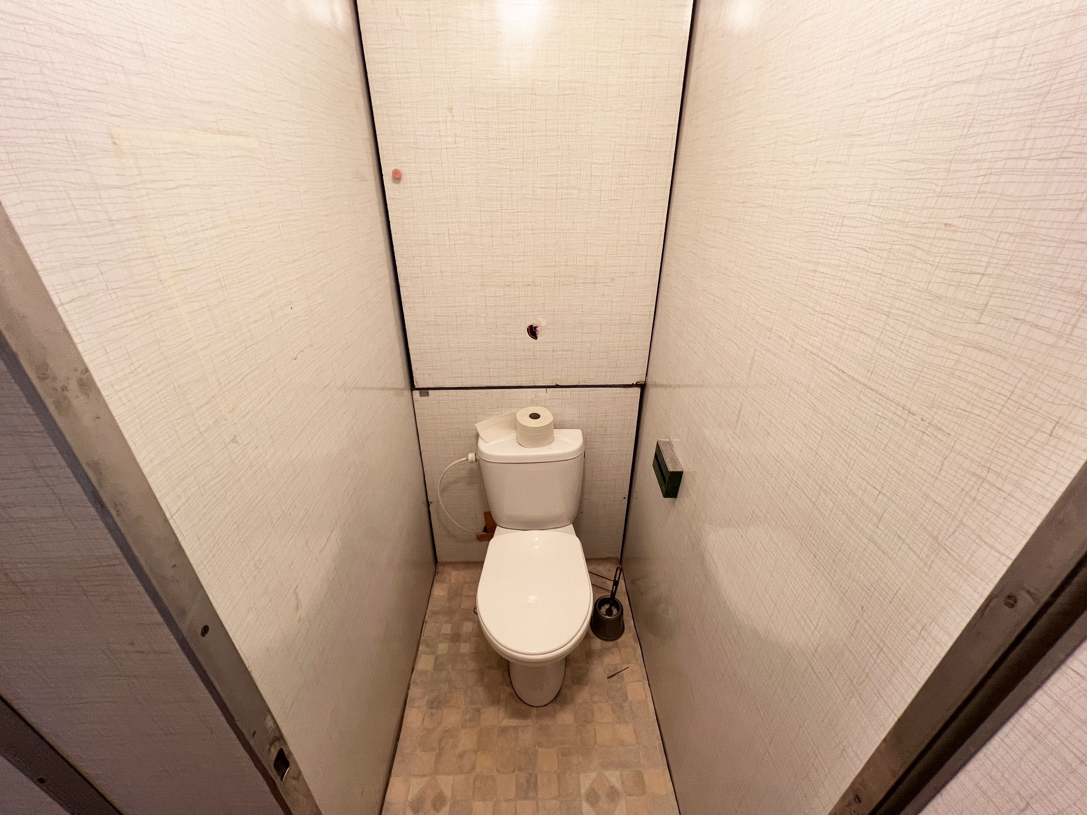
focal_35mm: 13
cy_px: 408
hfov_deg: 106.2
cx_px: 544
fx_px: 408
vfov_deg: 89.9
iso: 160
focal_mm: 1.57
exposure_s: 1/50
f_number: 1.8
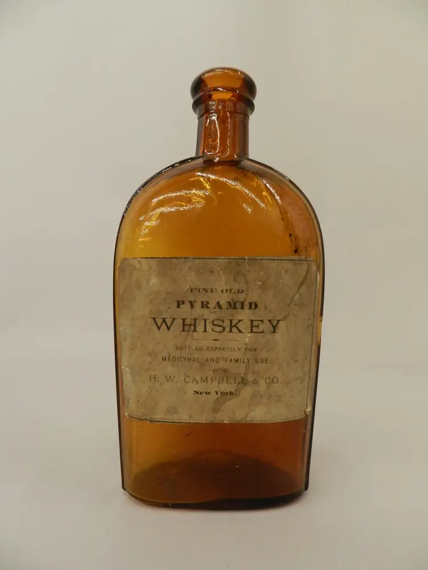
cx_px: 214
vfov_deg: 73.9
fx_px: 379
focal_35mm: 23
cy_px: 285
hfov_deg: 58.9
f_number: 3.4
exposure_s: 1/30
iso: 360
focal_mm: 4
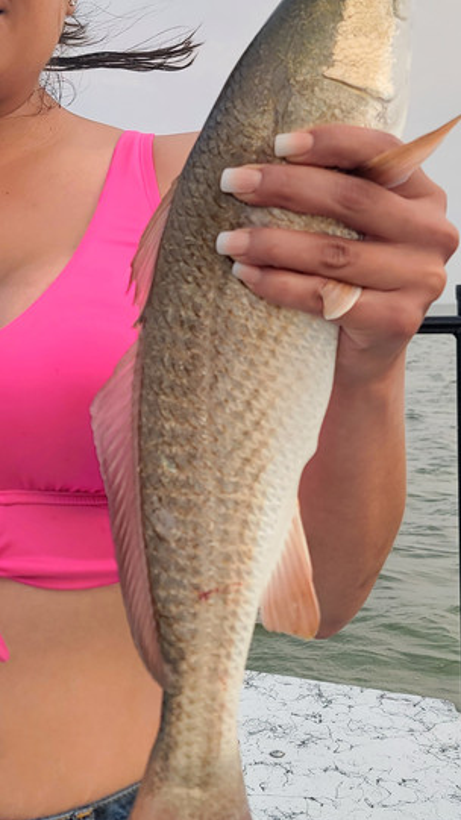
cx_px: 103
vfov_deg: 41.5
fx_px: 1066
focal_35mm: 49
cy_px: 271
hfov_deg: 24.1
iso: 16
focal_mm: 6.7
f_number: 1.8
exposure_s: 1/125
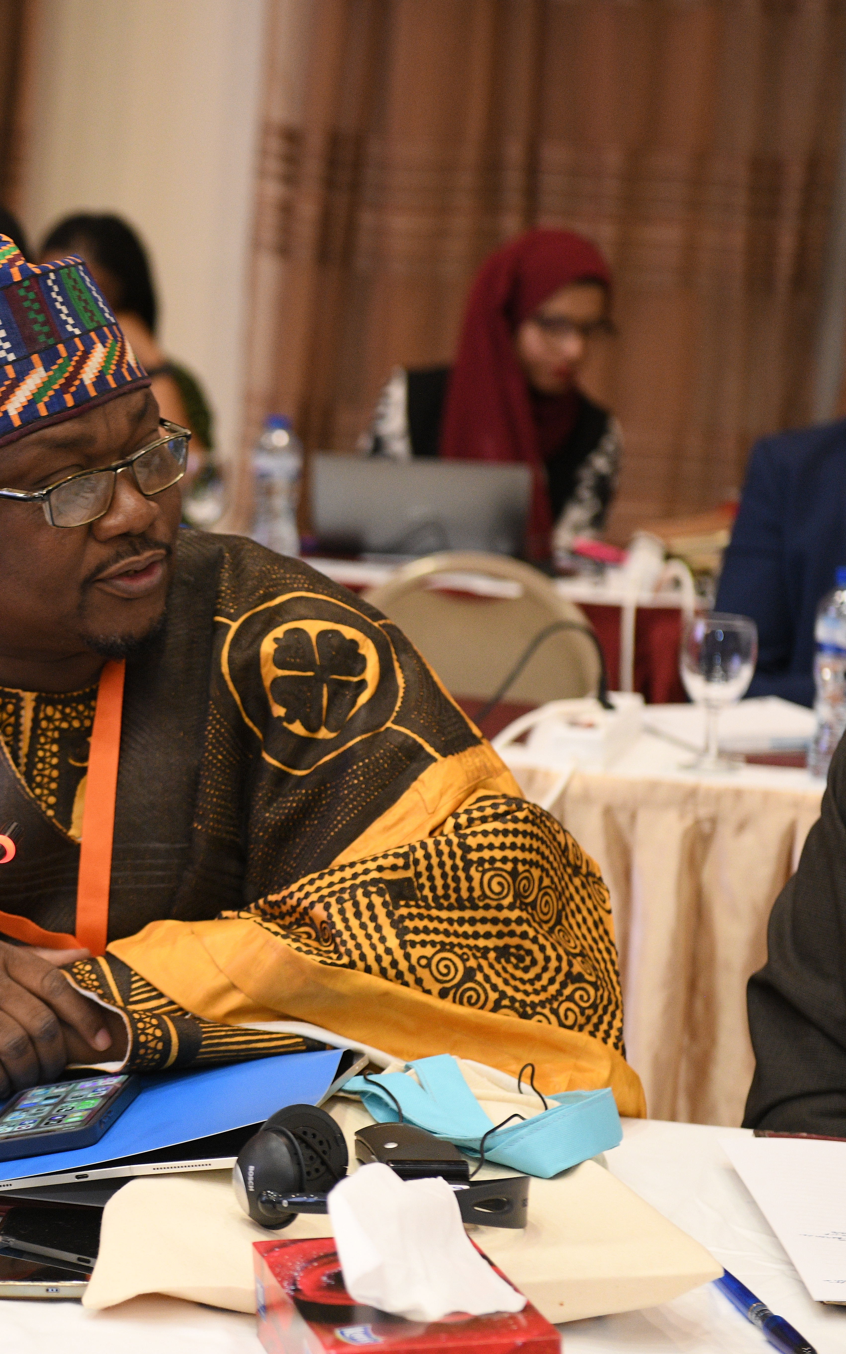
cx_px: 8
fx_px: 3984
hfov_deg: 12.0
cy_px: 679
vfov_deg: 19.3
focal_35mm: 108
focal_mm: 70
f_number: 4
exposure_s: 1/125
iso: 2000
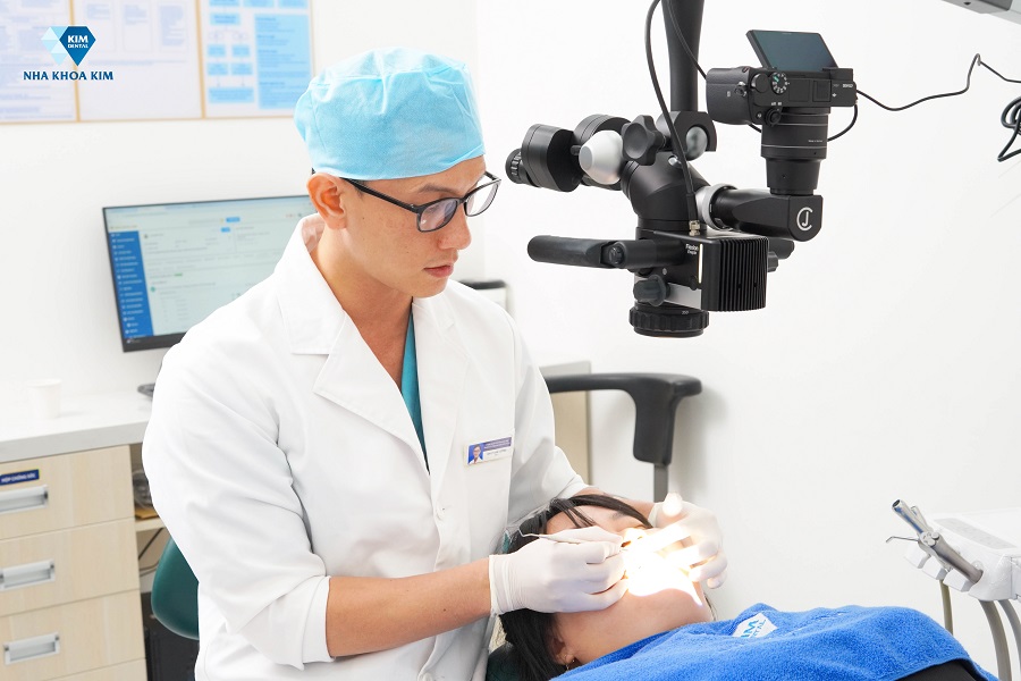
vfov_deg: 26.9
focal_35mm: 50
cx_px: 510
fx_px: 1425
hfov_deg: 39.4
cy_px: 340
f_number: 5.6
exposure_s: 1/160
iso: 1000
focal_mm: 33.5
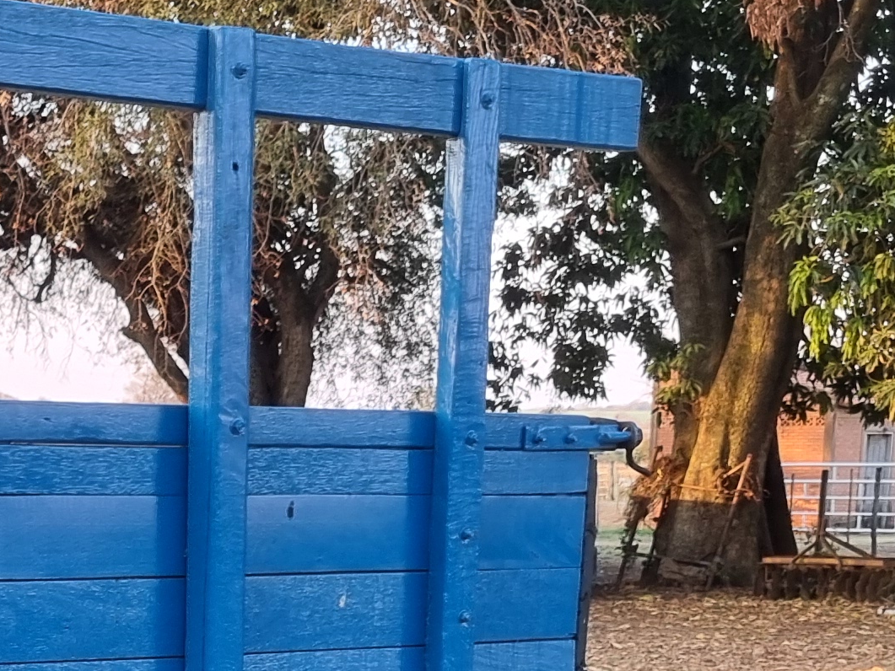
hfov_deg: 19.6
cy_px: 1046
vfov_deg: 14.0
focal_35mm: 98
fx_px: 2534
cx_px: 77
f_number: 1.8
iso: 100
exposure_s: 1/120
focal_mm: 5.4
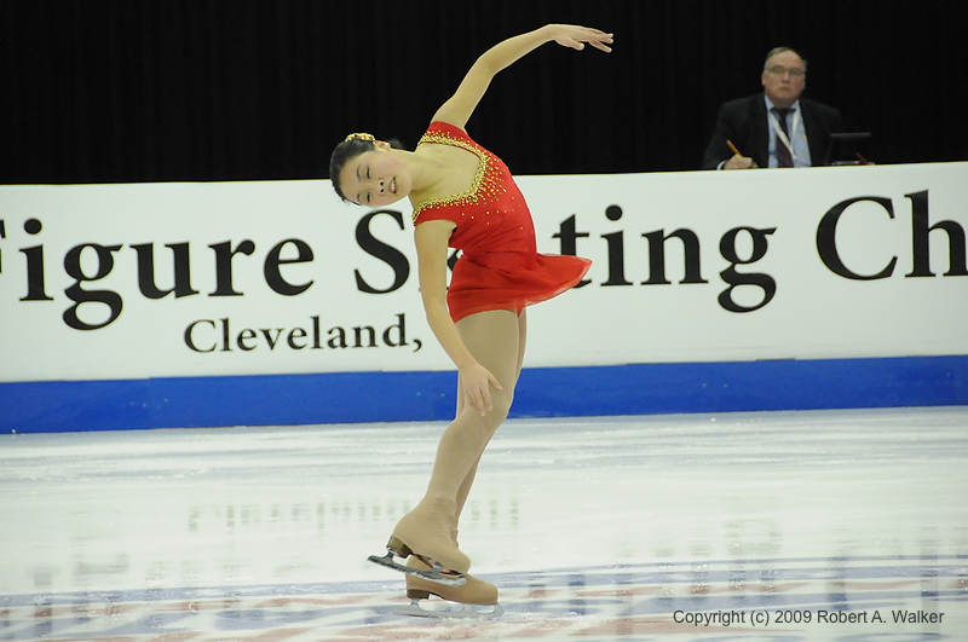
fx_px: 6041
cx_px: 484
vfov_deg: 6.1
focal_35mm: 225
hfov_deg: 9.2
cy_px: 321
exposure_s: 1/640
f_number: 5.6
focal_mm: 150
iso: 3200
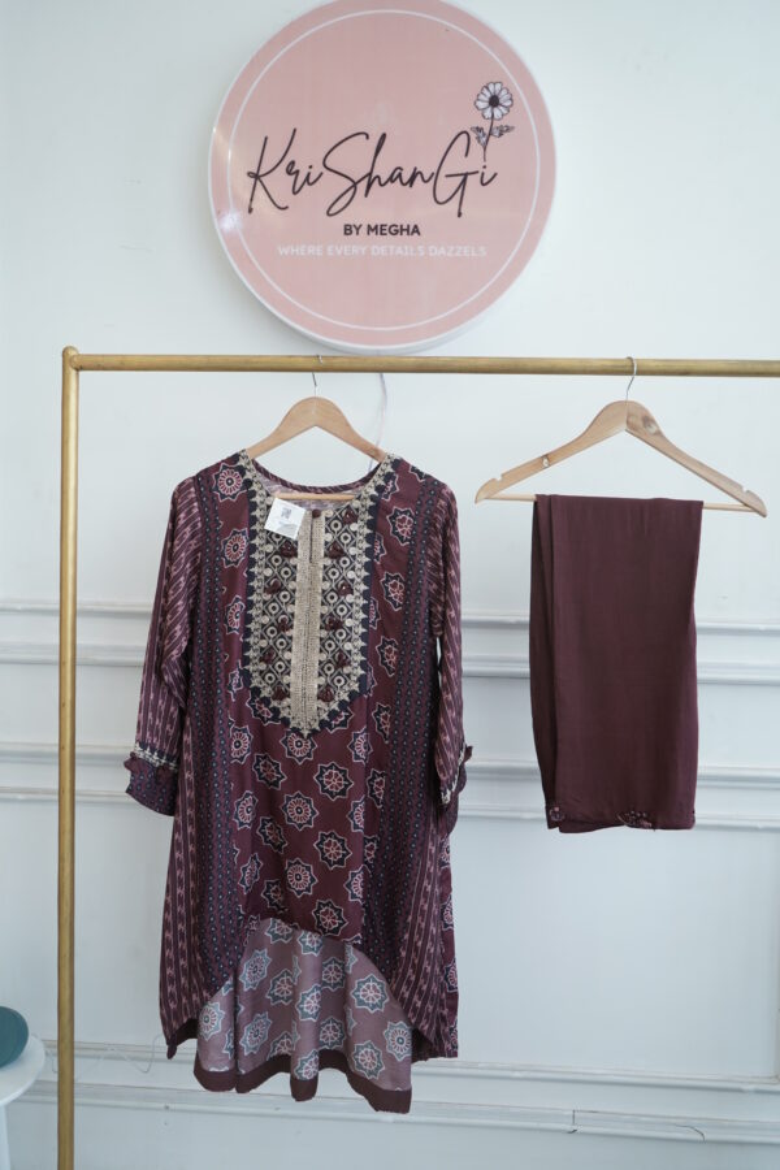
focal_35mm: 28
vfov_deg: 65.5
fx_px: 910
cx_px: 390
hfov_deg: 46.4
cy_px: 585
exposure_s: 1/125
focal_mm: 28
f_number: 4.5
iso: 800
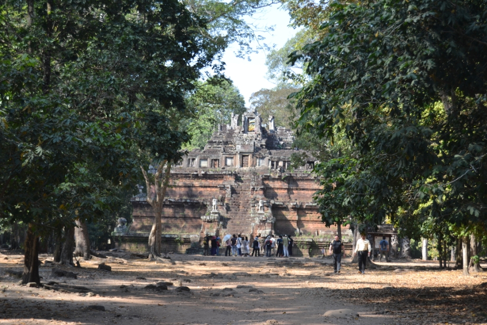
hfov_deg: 28.1
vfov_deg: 18.9
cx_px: 244
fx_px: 974
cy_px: 162
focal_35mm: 72
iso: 110
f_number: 5.6
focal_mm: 48
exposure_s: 1/125
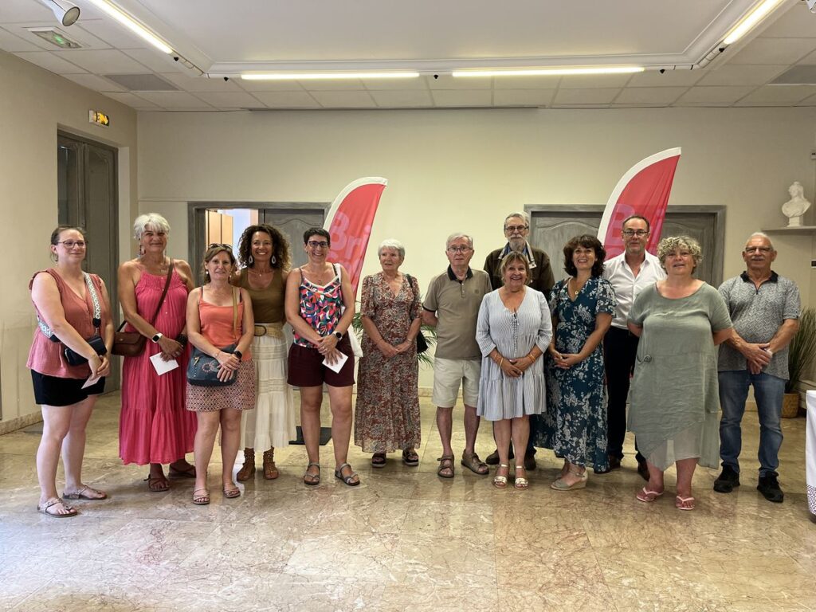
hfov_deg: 67.3
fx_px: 613
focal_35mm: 26
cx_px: 408
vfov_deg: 53.1
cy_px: 306
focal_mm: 5.1
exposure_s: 1/50
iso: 200
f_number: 1.6
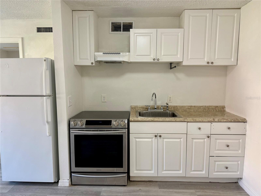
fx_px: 181
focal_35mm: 24
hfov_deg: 71.6
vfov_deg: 56.8
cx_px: 130
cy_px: 98
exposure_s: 1/60
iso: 125
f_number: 1.78
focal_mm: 6.76
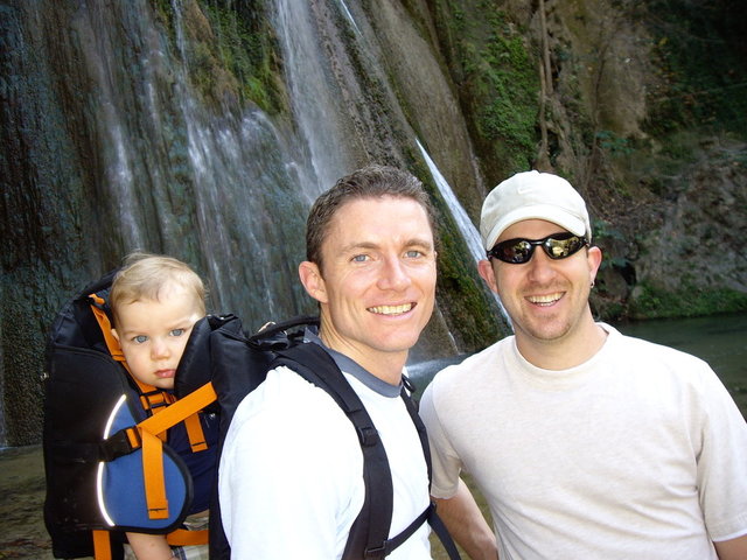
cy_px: 280
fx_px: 820
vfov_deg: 37.7
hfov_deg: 49.0
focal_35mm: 38
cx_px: 374
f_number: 2.7
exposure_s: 1/50
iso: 50
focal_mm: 6.2
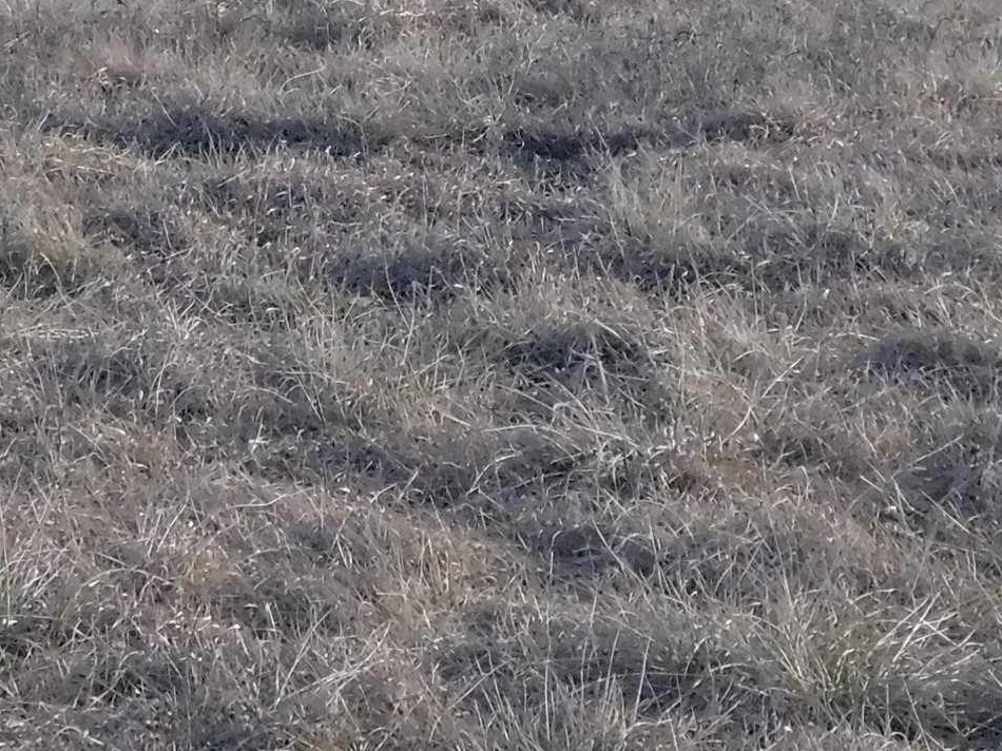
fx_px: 4775
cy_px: -28
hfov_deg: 12.0
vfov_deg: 8.9
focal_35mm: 165
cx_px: 514
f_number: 7.6
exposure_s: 1/800
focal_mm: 9
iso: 800
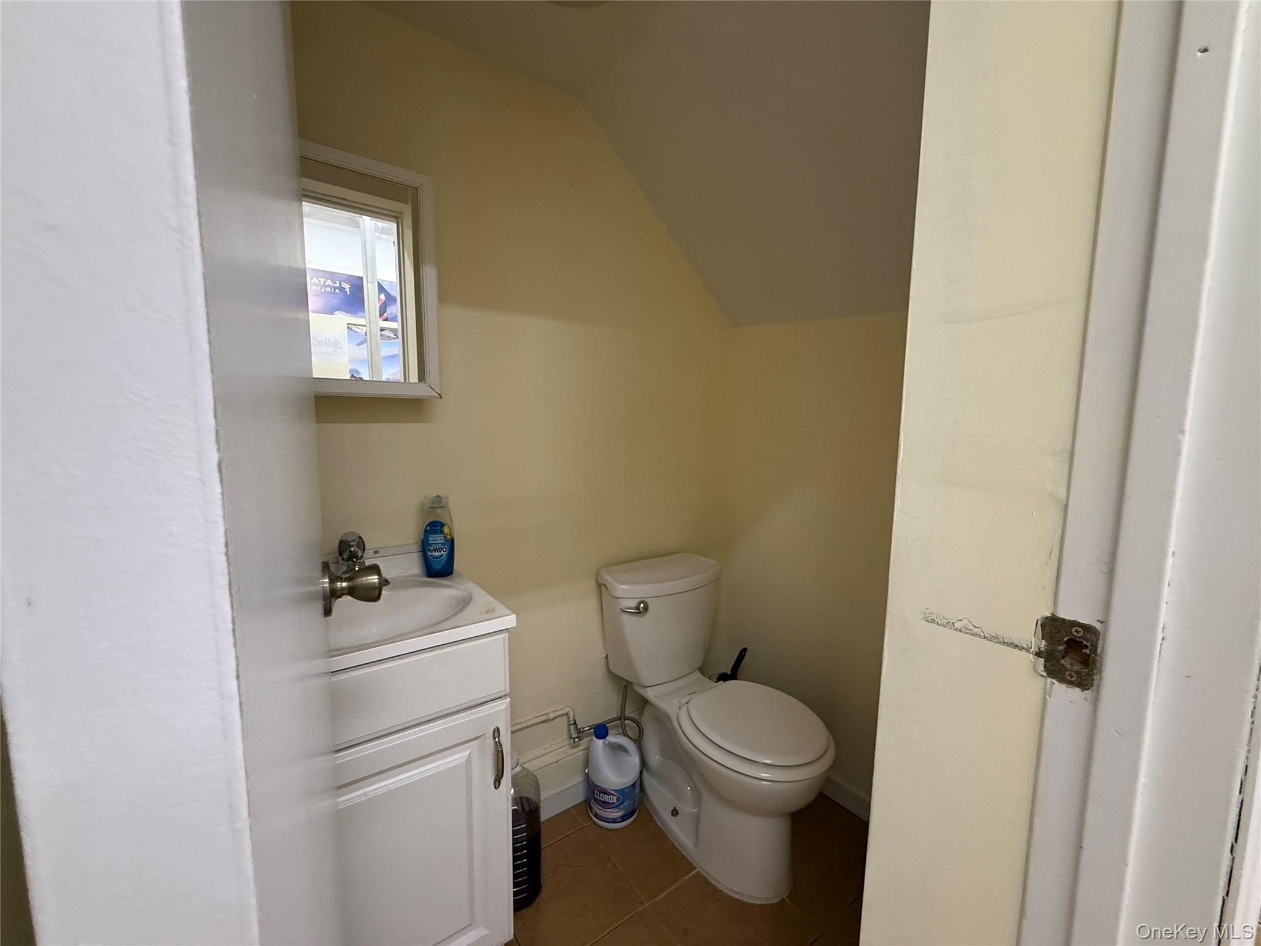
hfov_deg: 102.1
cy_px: 473
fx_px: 510
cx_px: 630
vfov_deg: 85.7
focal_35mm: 14
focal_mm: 2.22
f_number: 2.2
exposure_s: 1/120
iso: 320
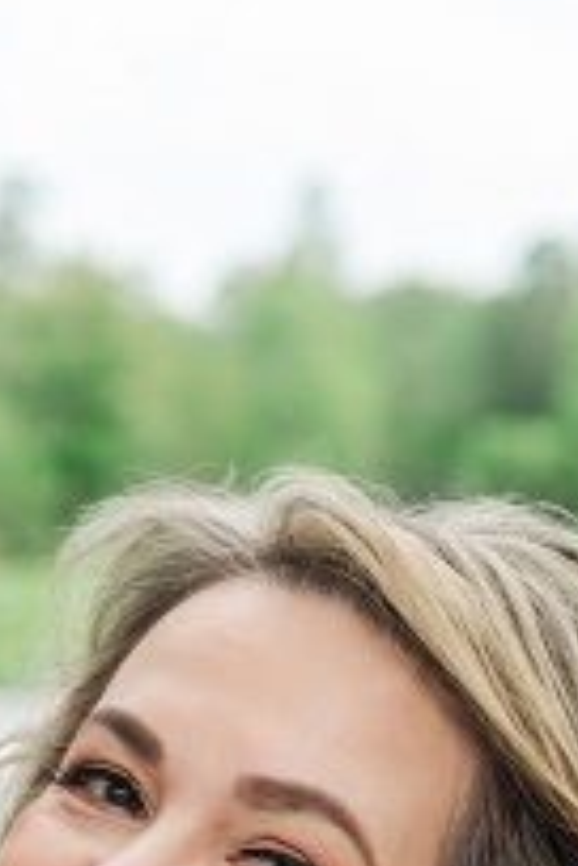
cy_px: 1257
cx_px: 191
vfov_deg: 13.3
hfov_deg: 9.3
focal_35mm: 147
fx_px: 3540
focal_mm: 50
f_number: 3.5
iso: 320
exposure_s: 1/400
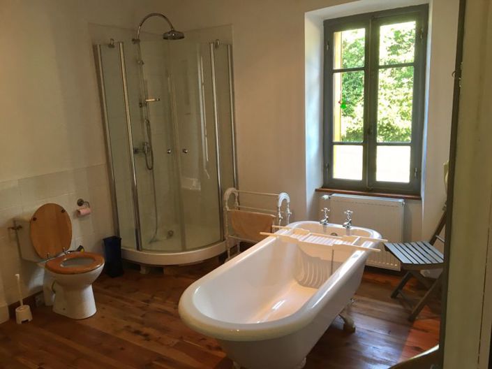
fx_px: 412
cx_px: 246
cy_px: 184
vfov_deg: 48.2
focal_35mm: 29
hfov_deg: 61.7
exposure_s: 1/33
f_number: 2.2
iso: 64
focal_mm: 4.15
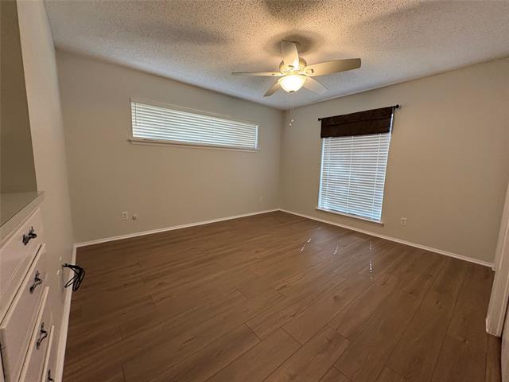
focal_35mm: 14
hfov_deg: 102.1
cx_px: 254
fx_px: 206
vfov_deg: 85.7
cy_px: 191
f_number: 2.2
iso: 320
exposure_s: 1/60
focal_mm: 2.22
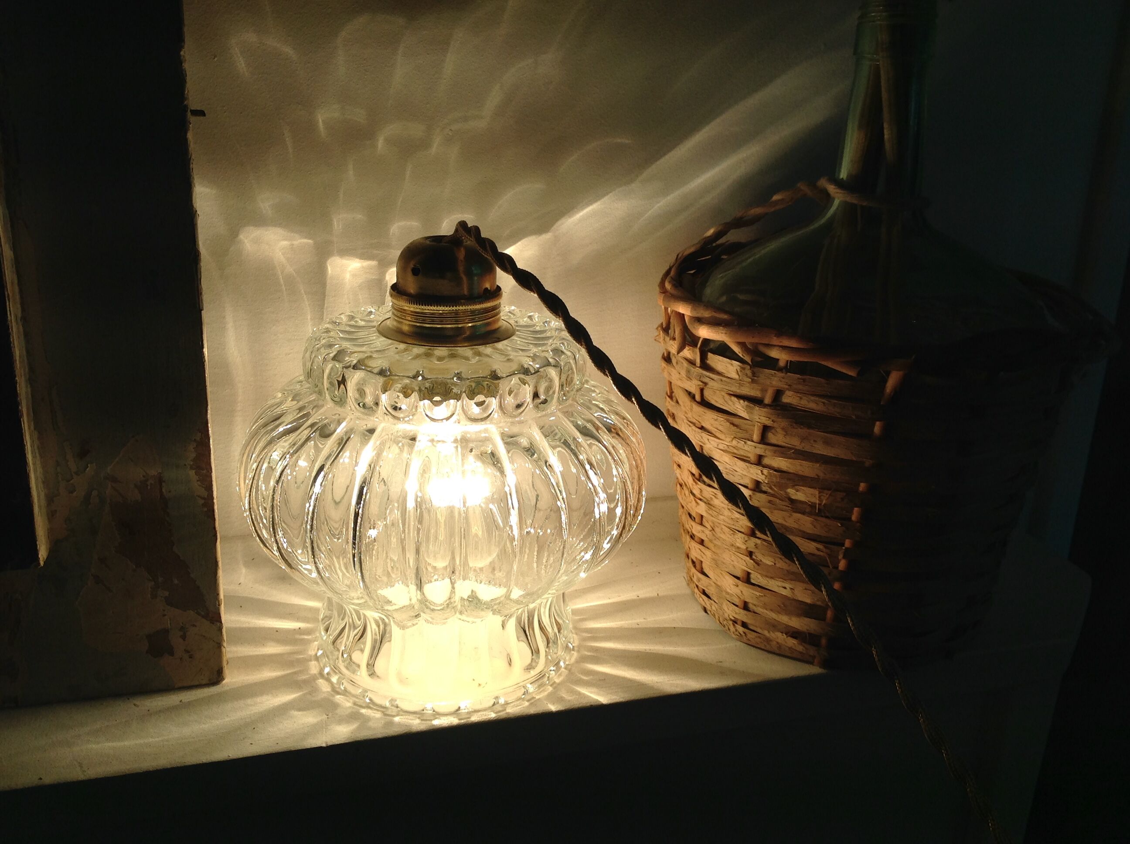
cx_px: 565
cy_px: 422
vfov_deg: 40.6
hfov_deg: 52.7
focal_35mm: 35
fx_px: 1141
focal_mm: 4.28
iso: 50
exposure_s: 1/369
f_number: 2.4
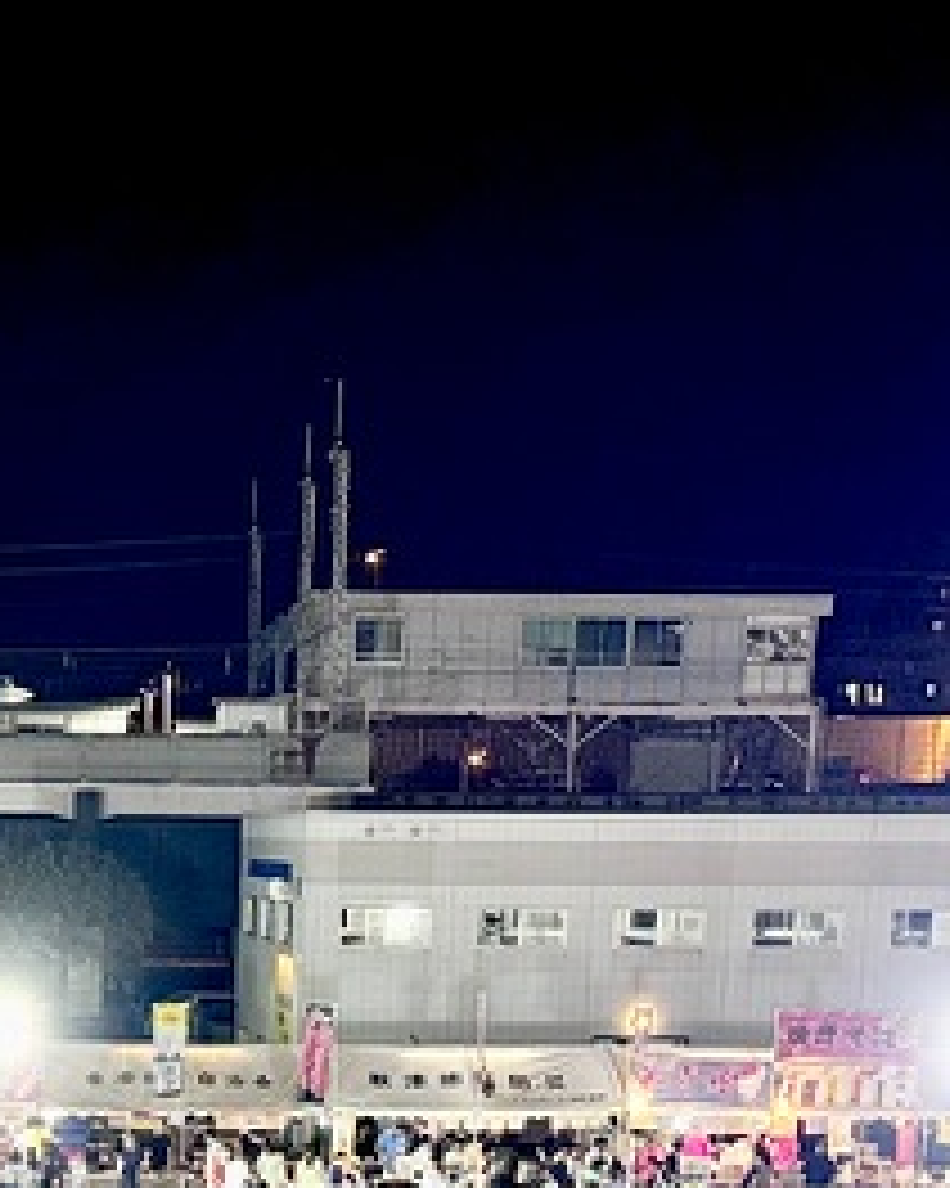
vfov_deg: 19.6
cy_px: 1498
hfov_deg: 16.6
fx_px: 3200
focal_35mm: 91
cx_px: 23
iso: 500
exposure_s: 1/50
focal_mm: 6.76
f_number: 1.78
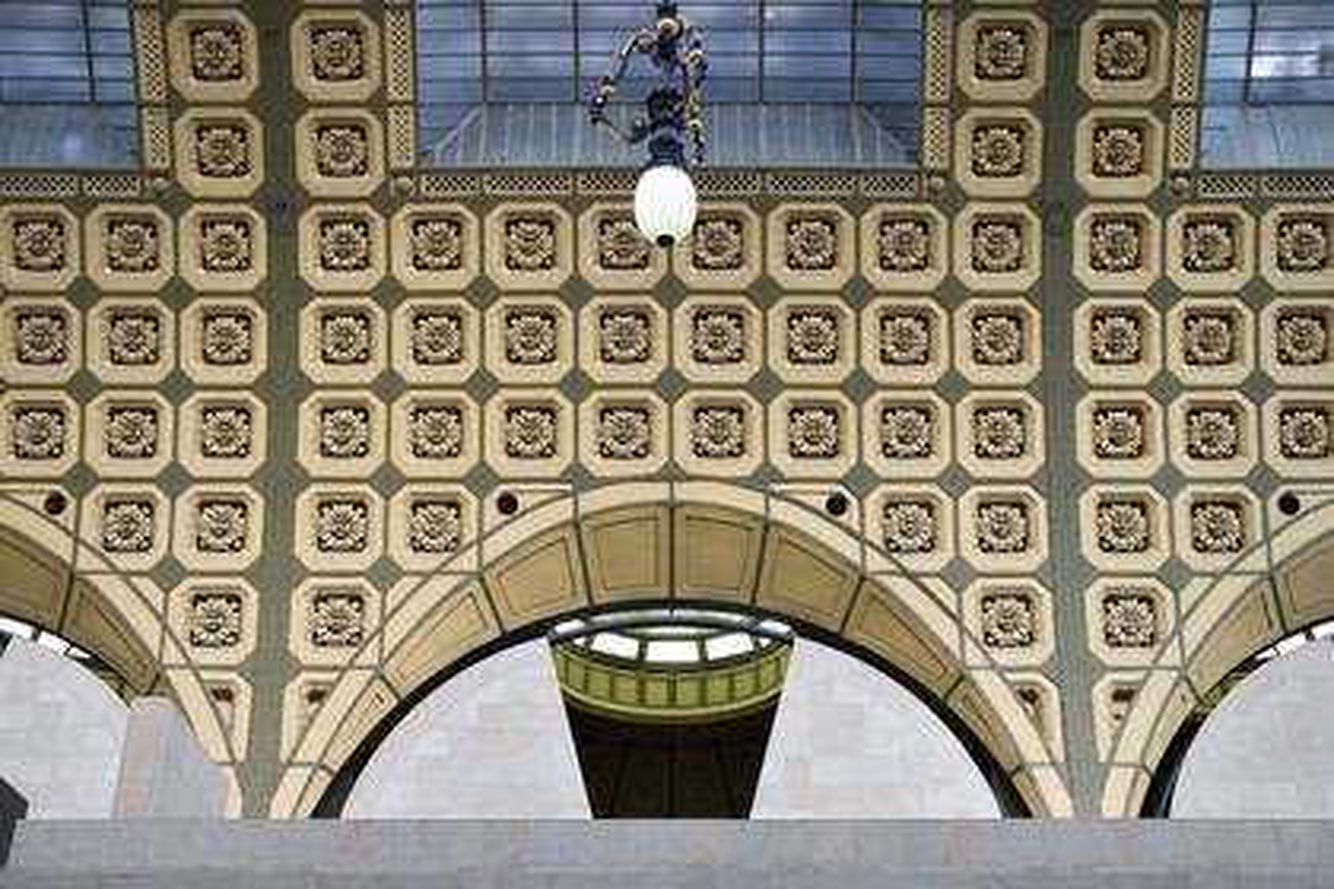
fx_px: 1630
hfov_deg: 44.5
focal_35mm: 44
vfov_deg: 30.5
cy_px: 444
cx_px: 667
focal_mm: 44
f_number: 6.3
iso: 800
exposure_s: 1/80
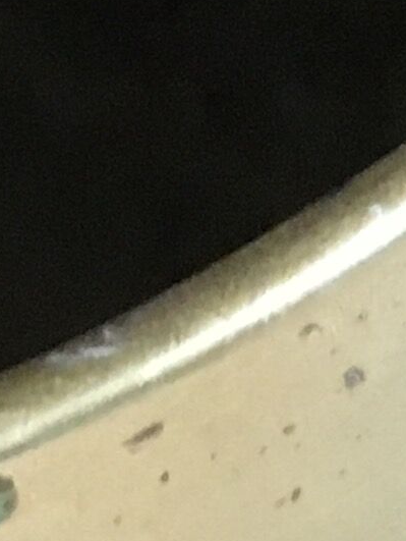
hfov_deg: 6.7
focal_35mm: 220
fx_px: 3436
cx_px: -128
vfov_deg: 9.0
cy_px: 426
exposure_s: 1/17
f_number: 2.2
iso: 320
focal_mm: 4.15
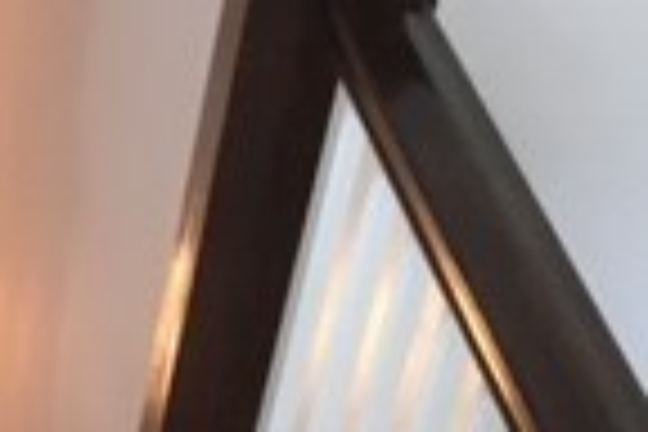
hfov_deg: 14.0
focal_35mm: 134
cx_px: -432
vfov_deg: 10.2
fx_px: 2412
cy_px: 360
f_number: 2.2
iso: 200
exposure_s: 1/24
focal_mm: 4.15
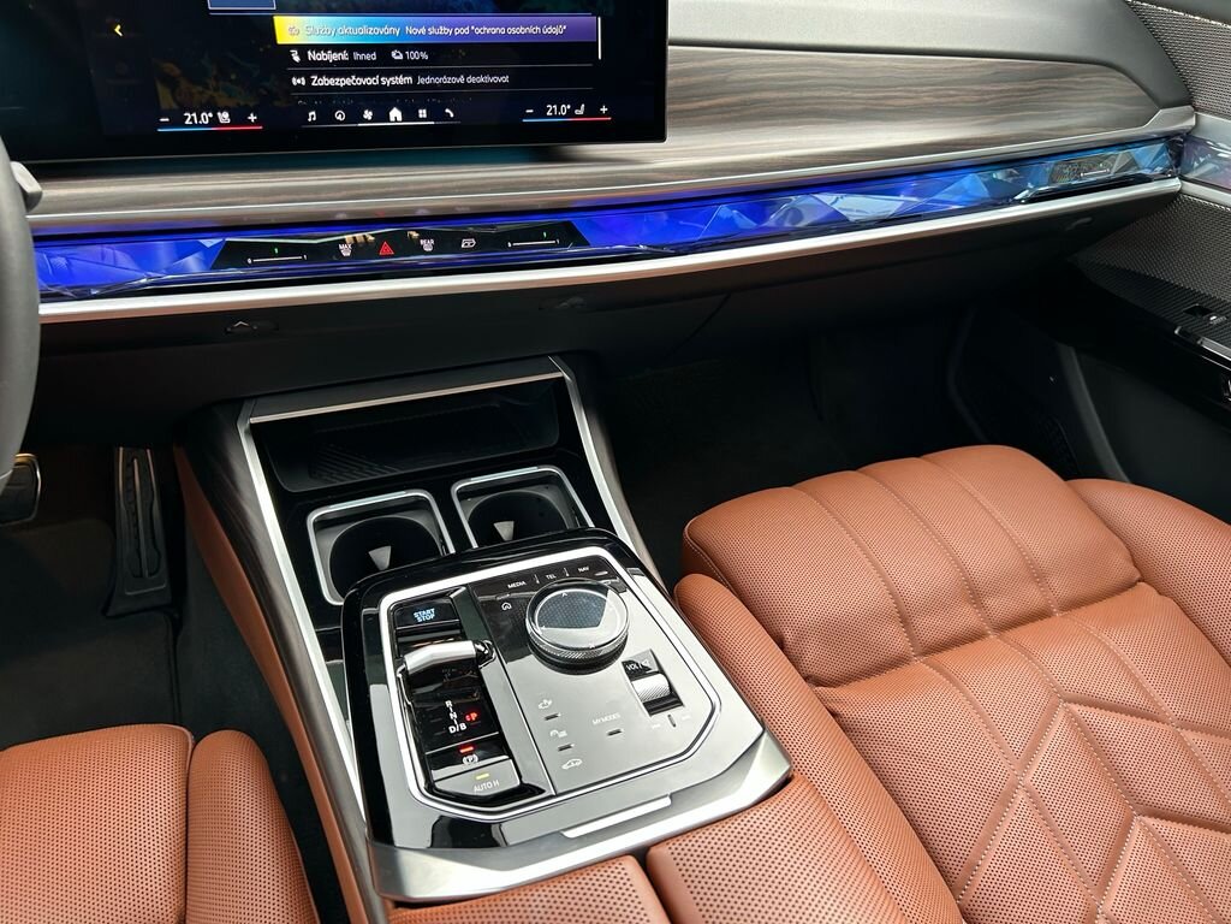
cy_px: 462
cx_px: 616
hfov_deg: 67.3
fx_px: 925
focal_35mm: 26
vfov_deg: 53.1
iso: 125
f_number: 1.5
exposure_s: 1/50
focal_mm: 5.7
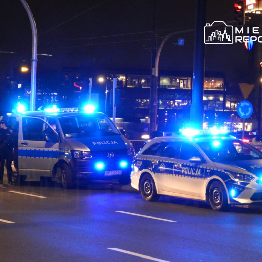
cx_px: 142
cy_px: 132
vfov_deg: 14.0
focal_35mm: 125
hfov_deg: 14.0
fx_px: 1070
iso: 800
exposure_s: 1/10
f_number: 4
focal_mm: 18.9
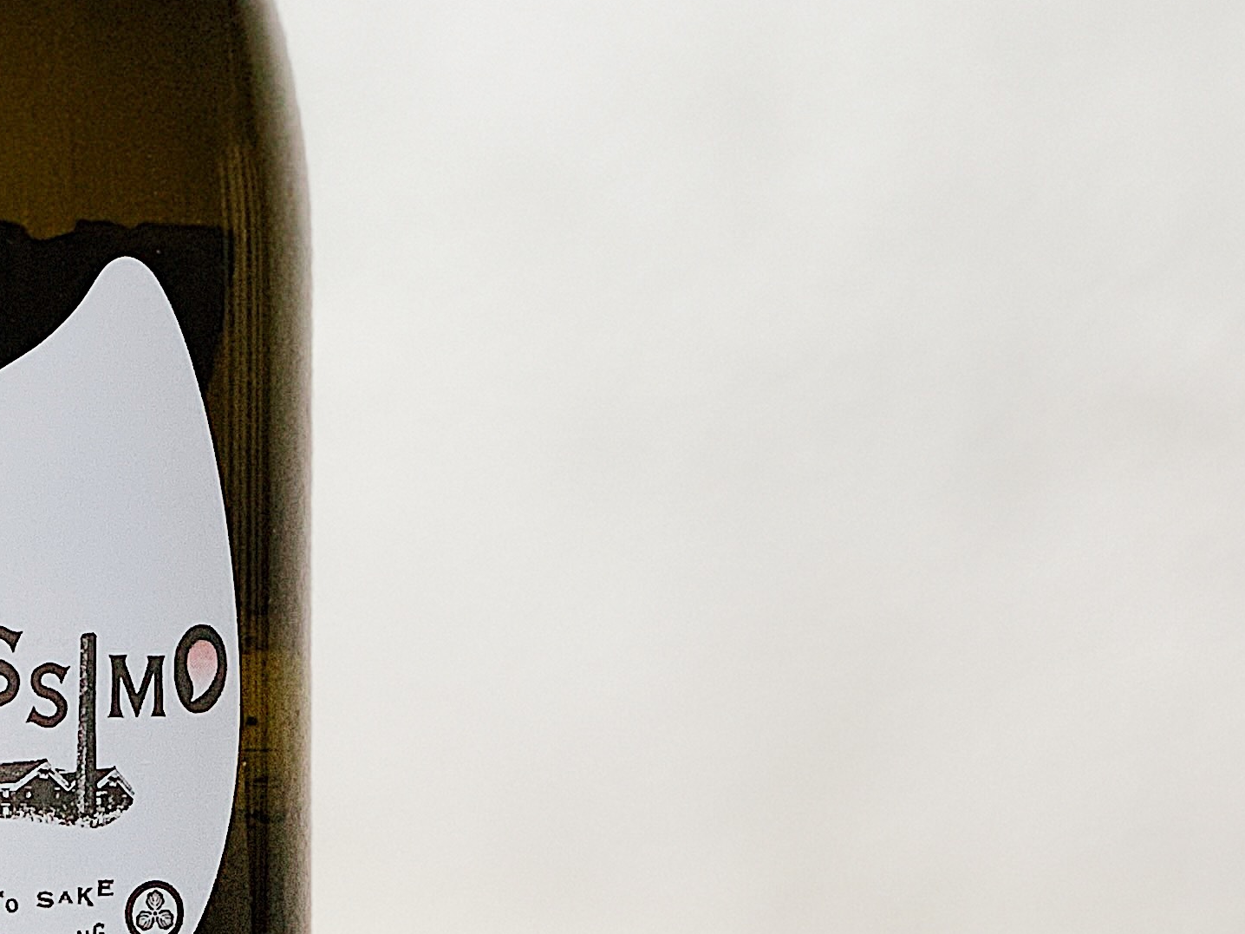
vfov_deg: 10.1
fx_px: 5251
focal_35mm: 146
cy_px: 140
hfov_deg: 13.4
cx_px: 34
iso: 125
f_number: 2.4
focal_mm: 6
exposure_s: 1/78
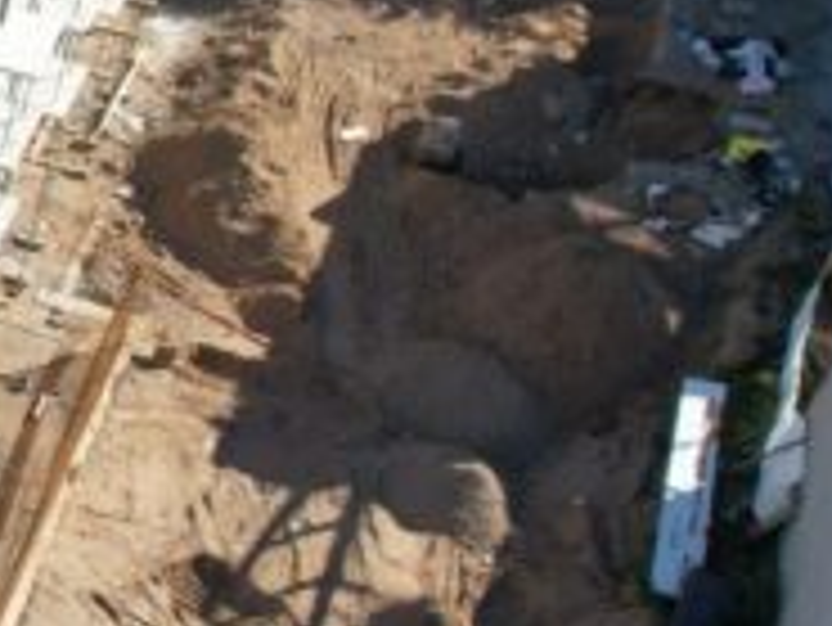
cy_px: 349
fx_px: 2814
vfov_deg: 12.7
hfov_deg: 13.4
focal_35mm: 117
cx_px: -1021
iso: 120
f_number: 2.8
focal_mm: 8.38
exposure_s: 1/1250
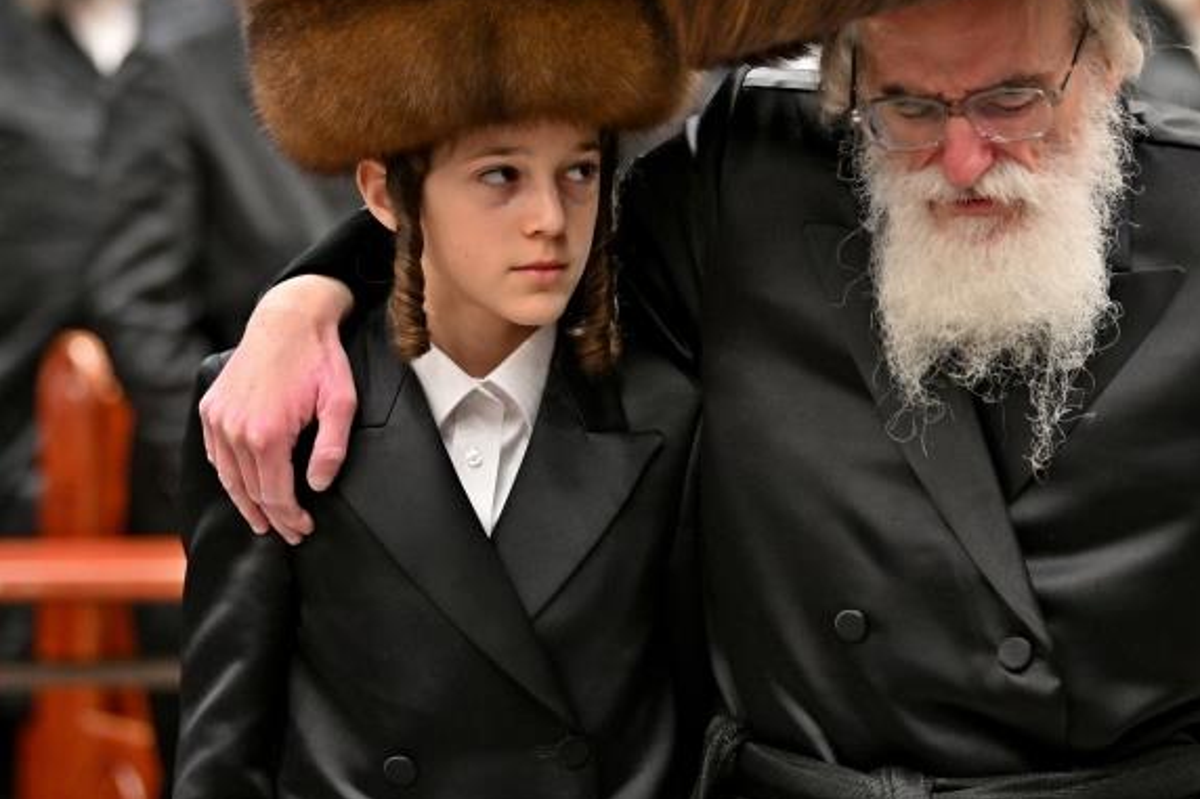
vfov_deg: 6.4
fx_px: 7164
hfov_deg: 9.6
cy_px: 186
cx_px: 803
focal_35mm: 215
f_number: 2.8
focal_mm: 120
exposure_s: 1/320
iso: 640
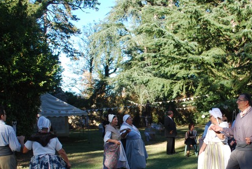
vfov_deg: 26.8
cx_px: 178
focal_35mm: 50
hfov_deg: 38.8
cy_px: 124
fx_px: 351
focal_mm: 20
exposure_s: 1/125
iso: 110
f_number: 5.6
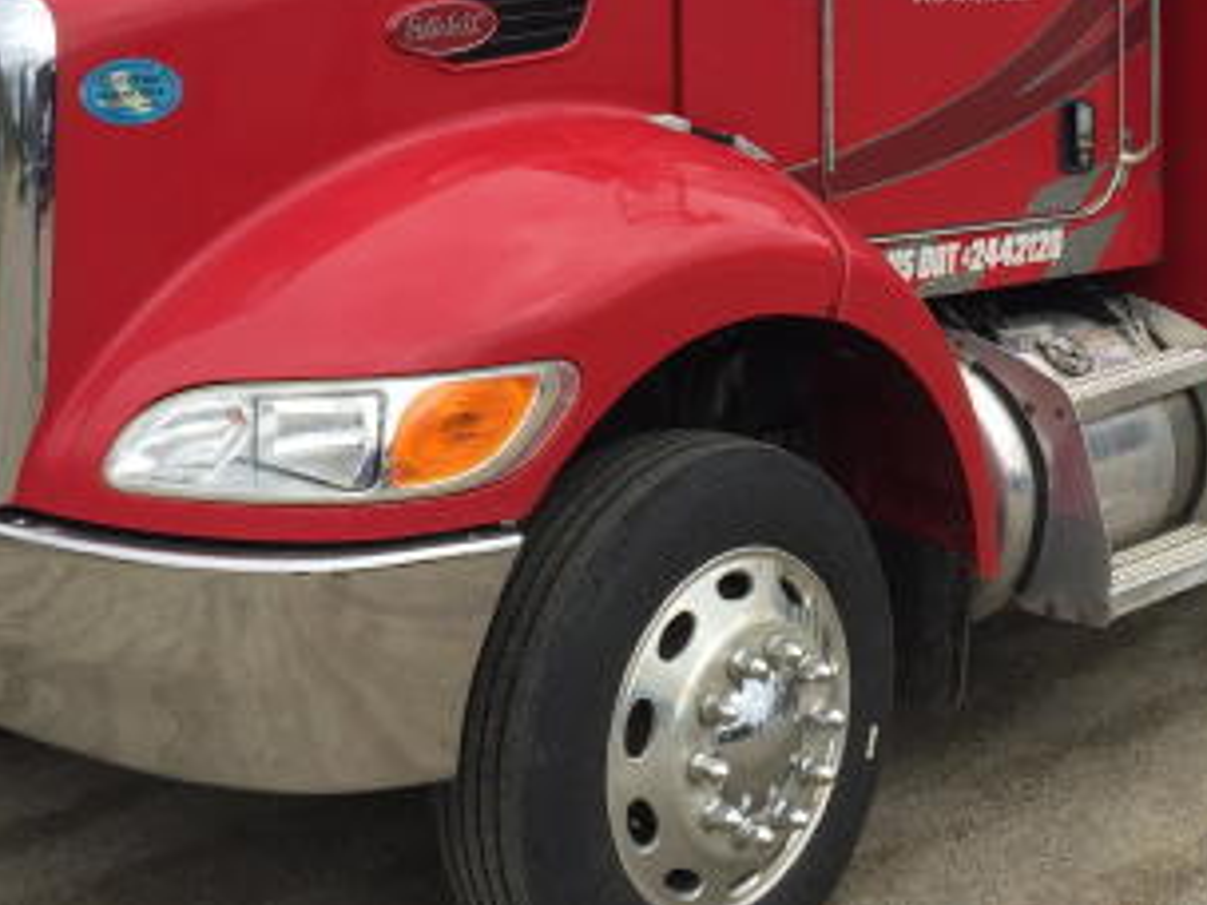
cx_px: 754
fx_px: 2127
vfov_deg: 23.3
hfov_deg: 31.5
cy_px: 75
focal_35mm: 61
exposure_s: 1/1199
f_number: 2.2
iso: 32
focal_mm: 4.15
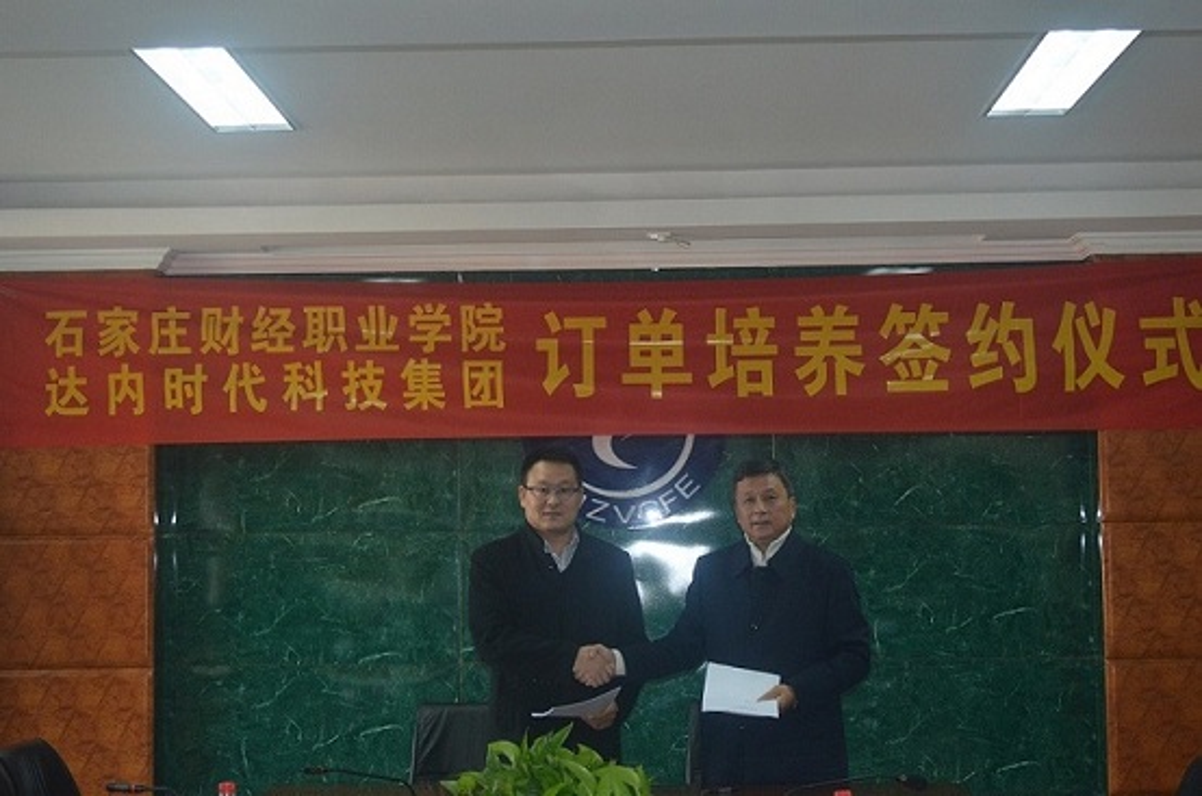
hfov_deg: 33.5
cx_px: 601
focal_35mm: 60
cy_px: 398
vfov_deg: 22.5
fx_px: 1999
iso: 1250
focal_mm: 40
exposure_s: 1/60
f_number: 5.3
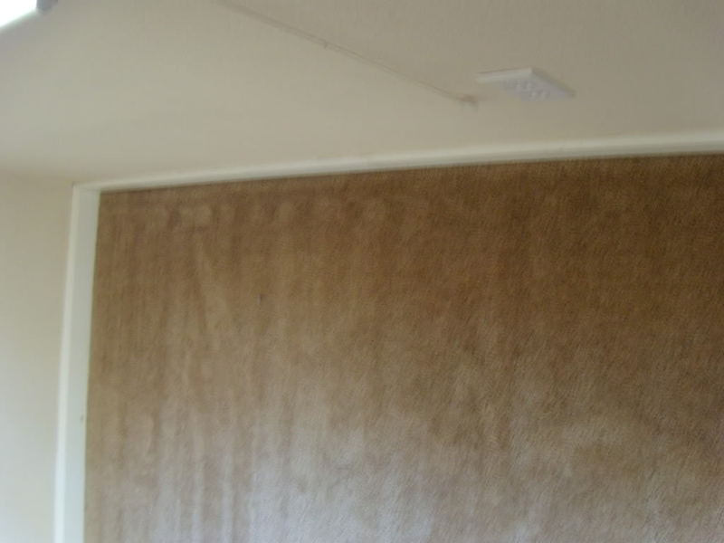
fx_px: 753
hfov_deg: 51.4
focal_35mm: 36
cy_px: 272
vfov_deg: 39.7
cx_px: 362
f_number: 3.6
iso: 320
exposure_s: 1/8
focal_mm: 6.4
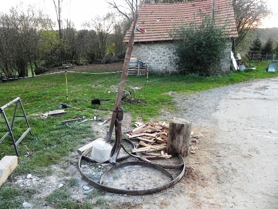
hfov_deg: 67.3
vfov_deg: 53.1
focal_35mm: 26
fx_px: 209
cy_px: 104
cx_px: 139
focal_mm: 4.6
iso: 160
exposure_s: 1/40
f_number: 2.8
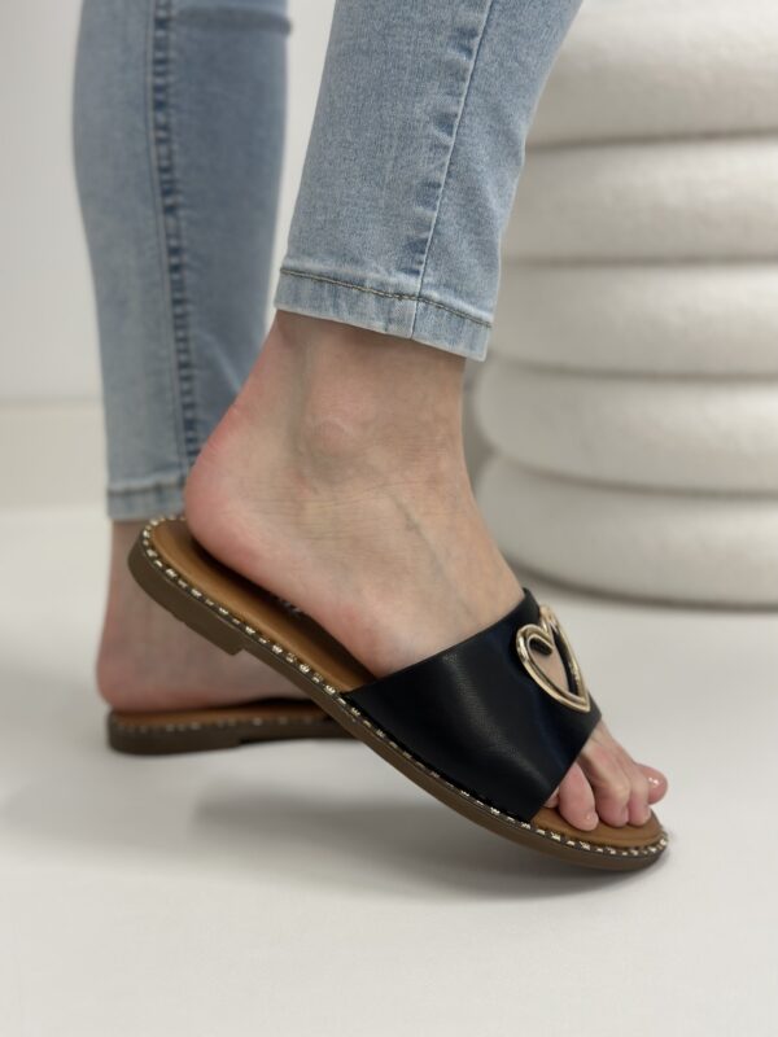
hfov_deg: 30.3
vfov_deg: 39.7
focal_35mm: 48
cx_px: 389
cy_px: 518
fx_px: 1438
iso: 125
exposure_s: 1/100
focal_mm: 6.86
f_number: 1.78
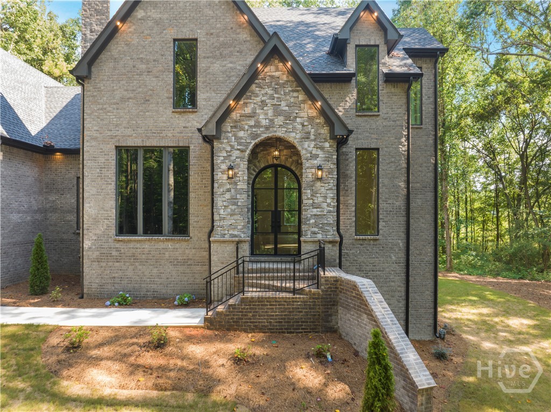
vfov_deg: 56.7
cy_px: 206
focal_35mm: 24
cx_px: 276
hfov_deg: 71.6
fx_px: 382
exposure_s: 1/30
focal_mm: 12.29
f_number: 5
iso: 100
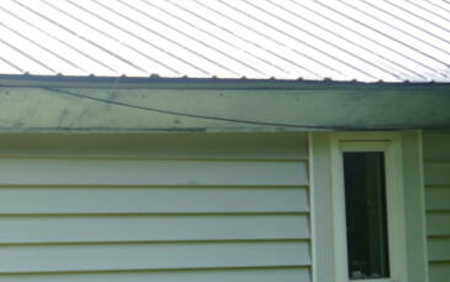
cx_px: -387
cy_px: 63
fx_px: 2332
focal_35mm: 190
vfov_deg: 6.9
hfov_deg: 10.3
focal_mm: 28
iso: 100
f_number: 5.6
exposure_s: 1/320
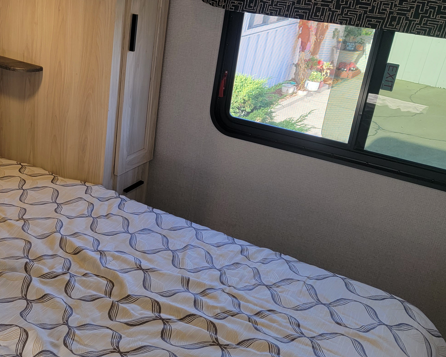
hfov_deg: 37.0
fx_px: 634
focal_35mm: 48
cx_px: 71
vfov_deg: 31.4
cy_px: 195
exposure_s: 1/119
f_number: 1.8
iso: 64
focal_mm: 6.7
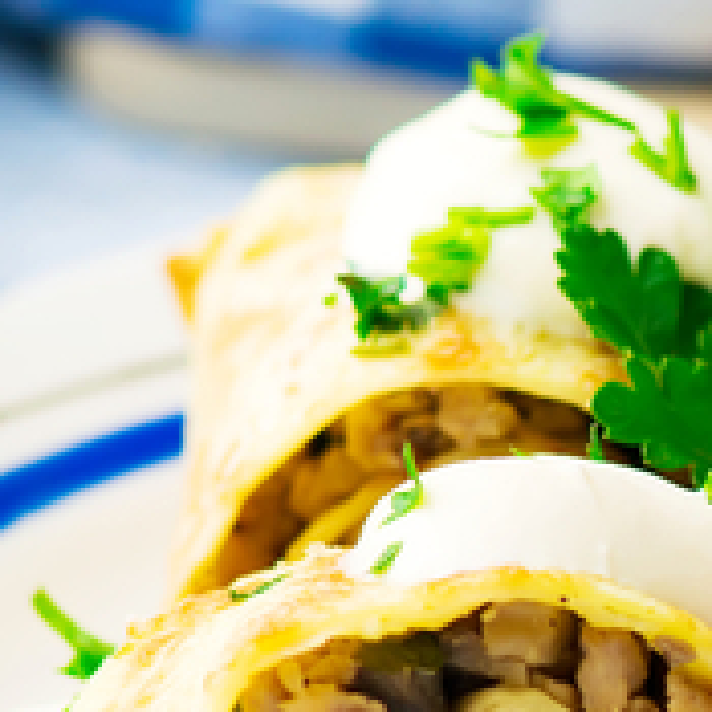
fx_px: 10669
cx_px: 854
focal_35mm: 458
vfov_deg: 3.8
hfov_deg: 3.8
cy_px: 582
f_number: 5.6
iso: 100
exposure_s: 1/125
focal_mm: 105
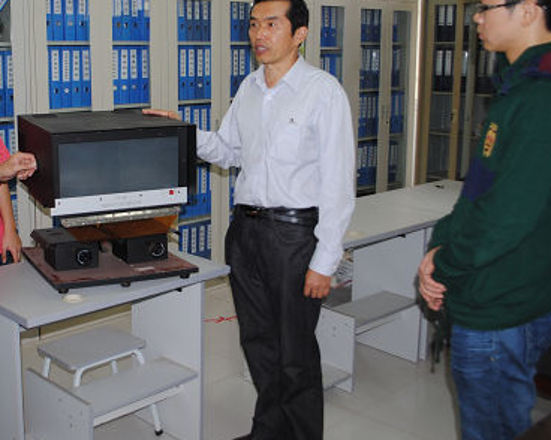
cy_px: 170
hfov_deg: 39.6
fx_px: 750
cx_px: 160
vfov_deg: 32.6
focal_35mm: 46
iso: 200
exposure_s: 1/60
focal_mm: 20
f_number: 3.8
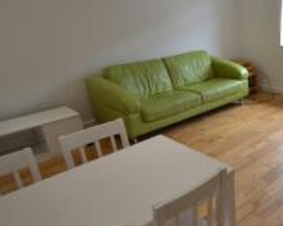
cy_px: 108
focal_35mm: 33
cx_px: 262
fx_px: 276
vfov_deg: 44.5
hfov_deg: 47.8
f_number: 5
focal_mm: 10
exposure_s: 1/100
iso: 400
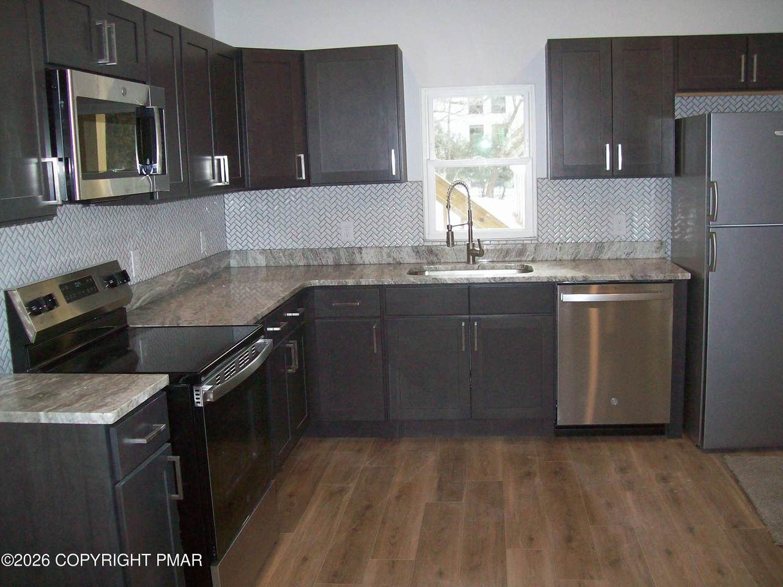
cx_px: 392
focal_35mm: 36
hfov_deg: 51.4
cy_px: 294
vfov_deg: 39.7
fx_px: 814
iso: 200
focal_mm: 6
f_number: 2.7
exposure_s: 1/64
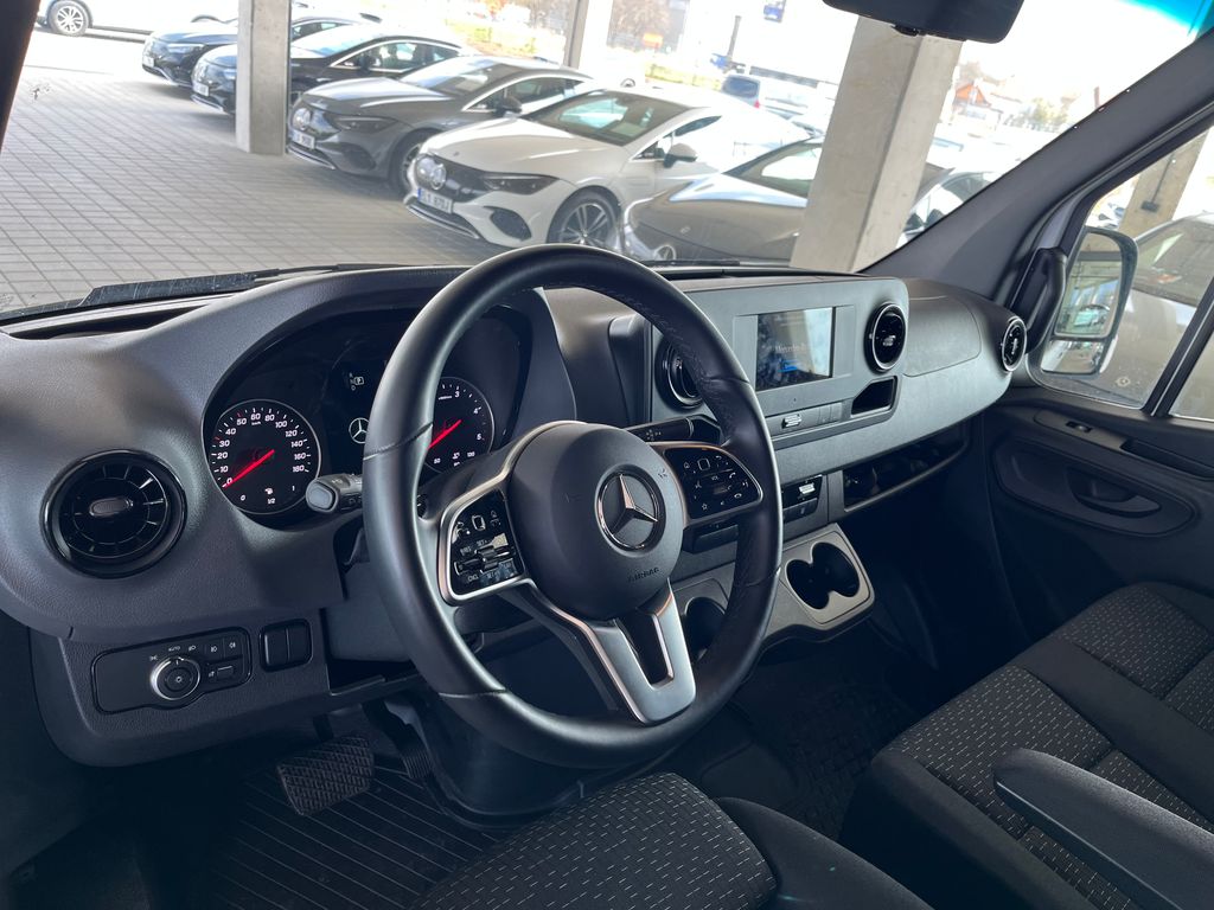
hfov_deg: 67.3
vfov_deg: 53.1
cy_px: 455
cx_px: 607
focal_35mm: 26
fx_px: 912
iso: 64
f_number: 1.6
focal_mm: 5.1
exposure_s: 1/121
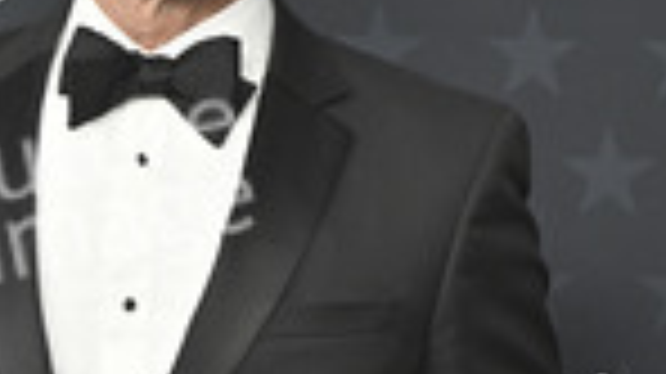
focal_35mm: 190
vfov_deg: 6.3
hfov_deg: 11.3
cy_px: 433
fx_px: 3353
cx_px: 153
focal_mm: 67
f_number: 5.6
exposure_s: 1/320
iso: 1250
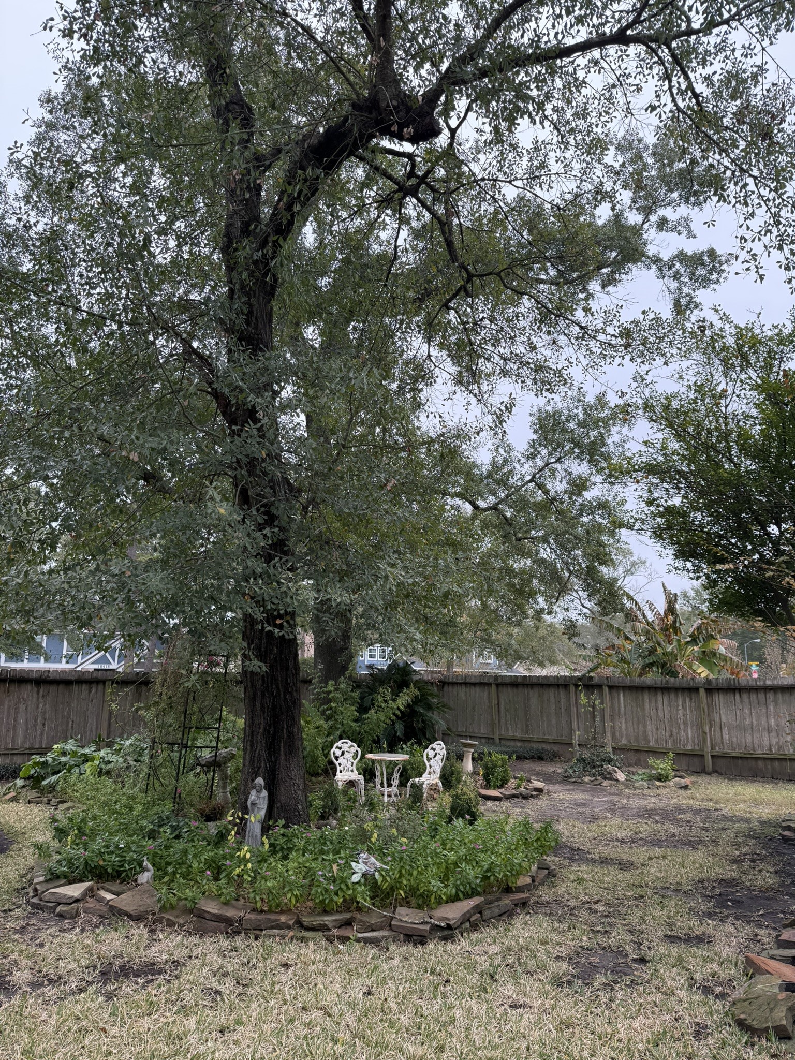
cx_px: 398
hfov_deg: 56.8
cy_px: 530
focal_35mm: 24
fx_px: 735
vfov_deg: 71.6
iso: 100
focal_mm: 6.76
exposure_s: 1/593
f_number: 1.78
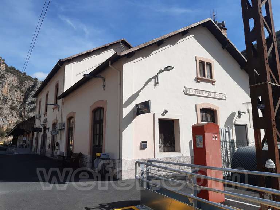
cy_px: 105
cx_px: 140
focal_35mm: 26
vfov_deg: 53.1
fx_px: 210
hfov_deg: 67.3
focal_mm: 3.92
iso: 40
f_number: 1.7
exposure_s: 1/2584
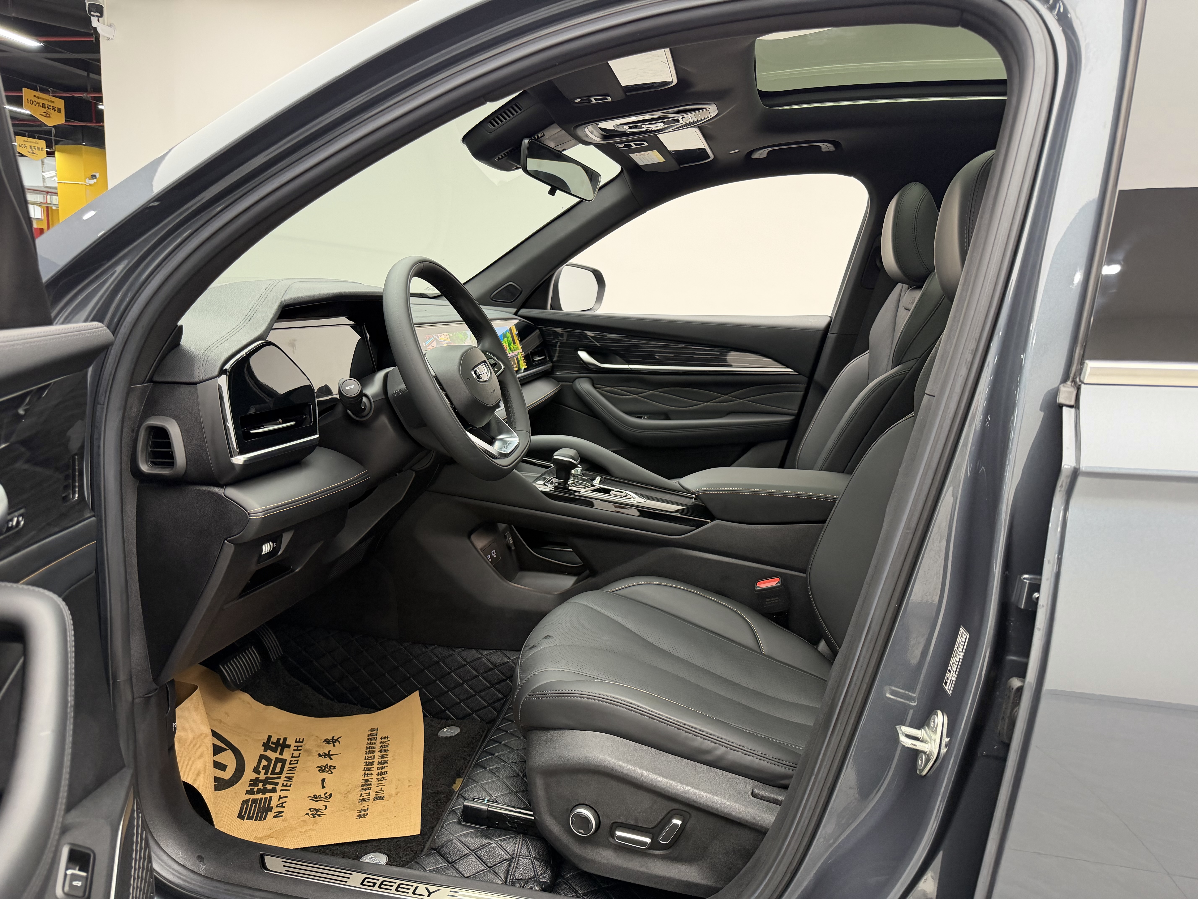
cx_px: 599
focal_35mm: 24
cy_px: 450
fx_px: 831
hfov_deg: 71.6
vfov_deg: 56.8
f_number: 1.78
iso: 200
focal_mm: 6.76
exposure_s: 1/66
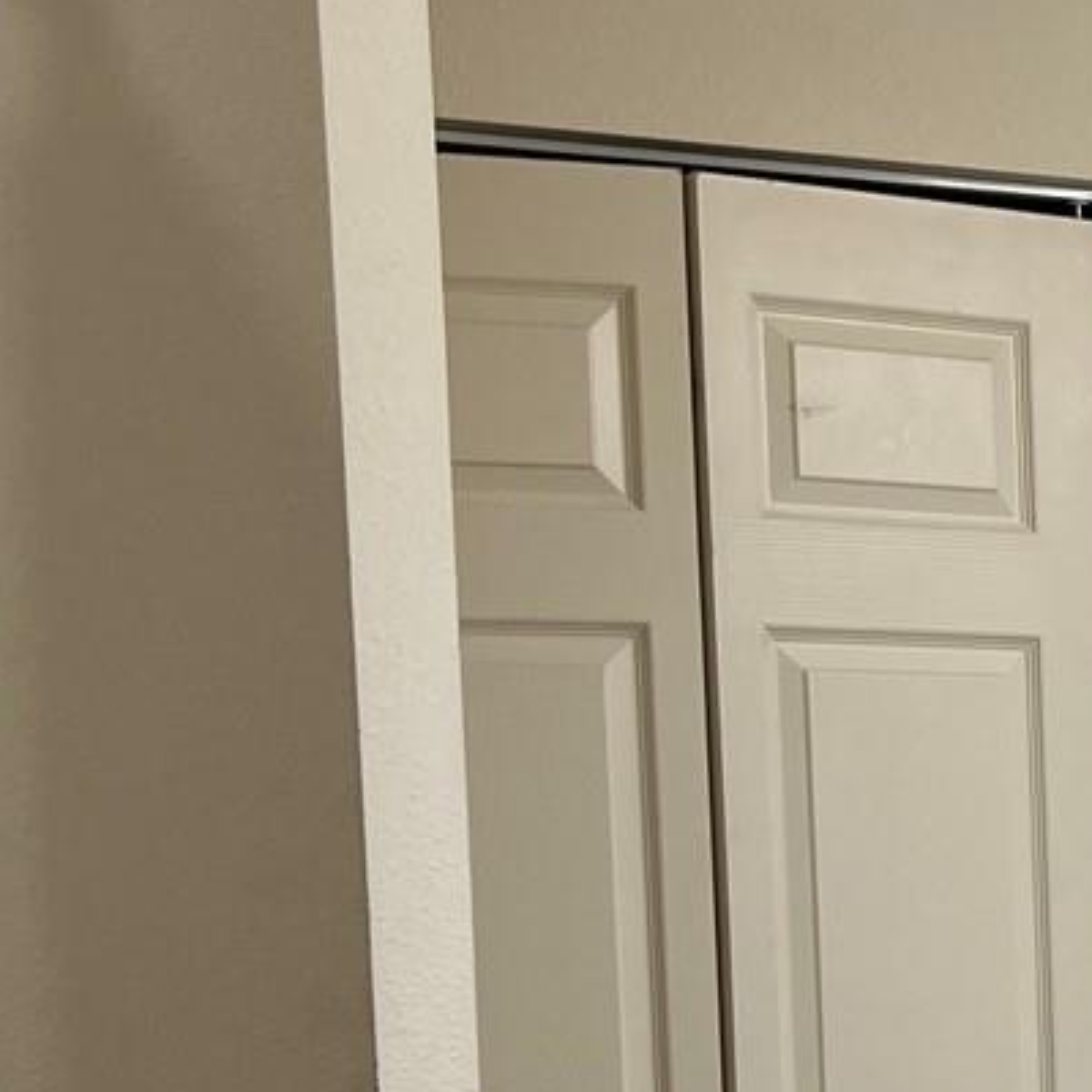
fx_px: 3284
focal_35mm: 92
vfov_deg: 18.2
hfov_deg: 17.0
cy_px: 1188
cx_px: 1652
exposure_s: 1/60
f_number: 1.5
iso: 64
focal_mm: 5.7
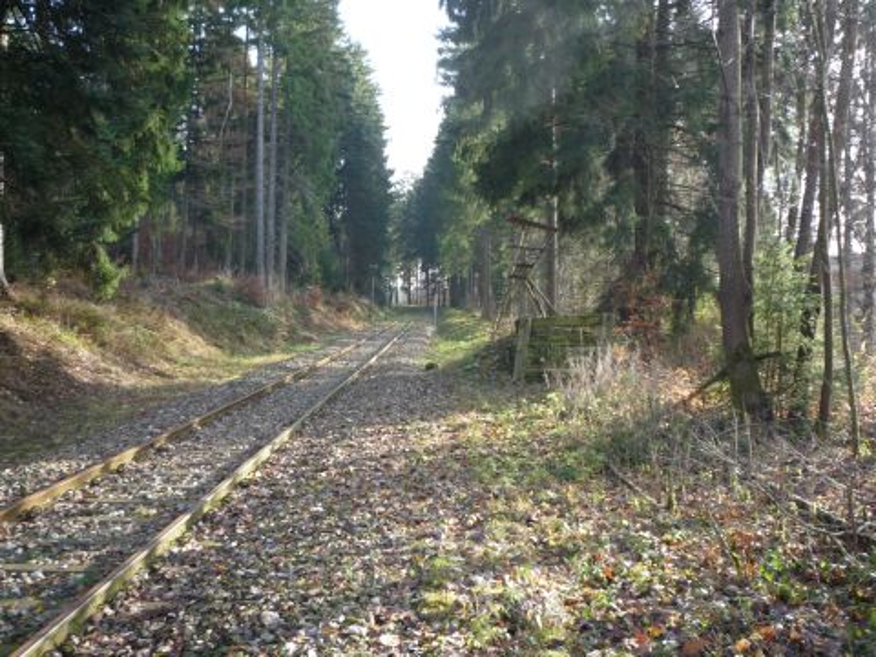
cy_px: 328
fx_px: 810
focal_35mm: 32
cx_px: 438
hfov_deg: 56.8
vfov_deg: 44.2
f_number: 3.3
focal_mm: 5.2
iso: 100
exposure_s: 1/60
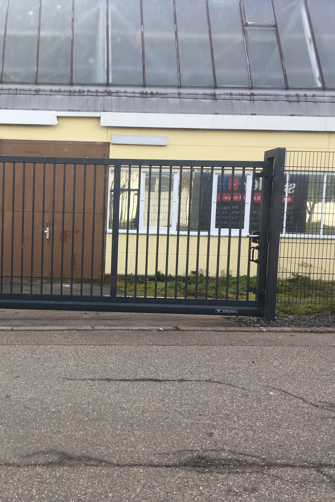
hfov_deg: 31.6
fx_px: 572
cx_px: 55
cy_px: 253
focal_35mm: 41
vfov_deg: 47.4
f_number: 2.2
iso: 25
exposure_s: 1/127
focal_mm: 4.15
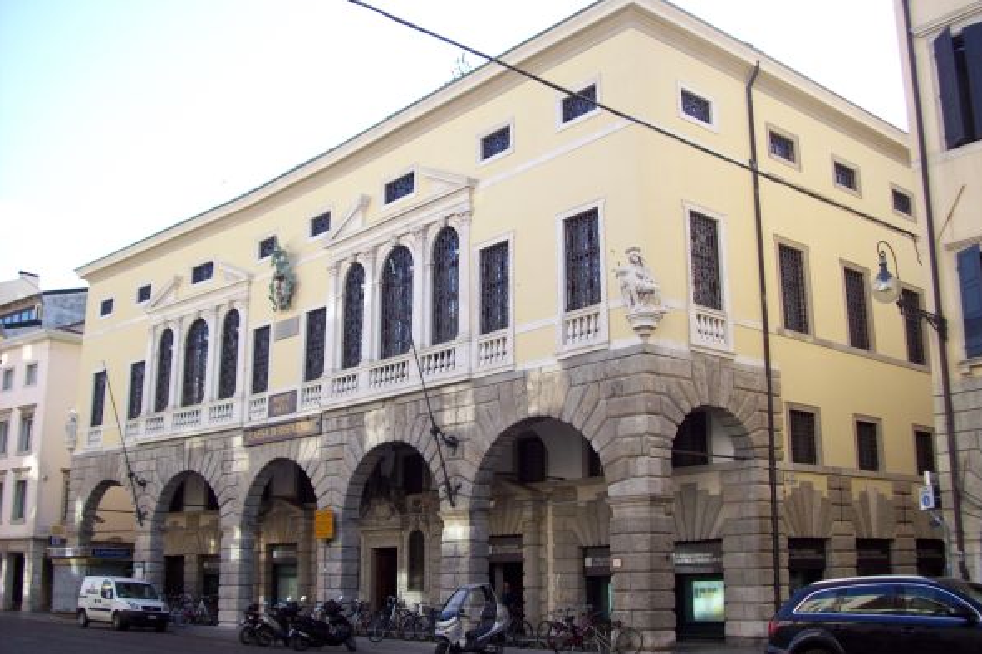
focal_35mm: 38
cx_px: 495
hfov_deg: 50.7
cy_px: 320
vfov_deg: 35.1
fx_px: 1036
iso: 80
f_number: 2.7
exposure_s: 1/349
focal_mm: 6
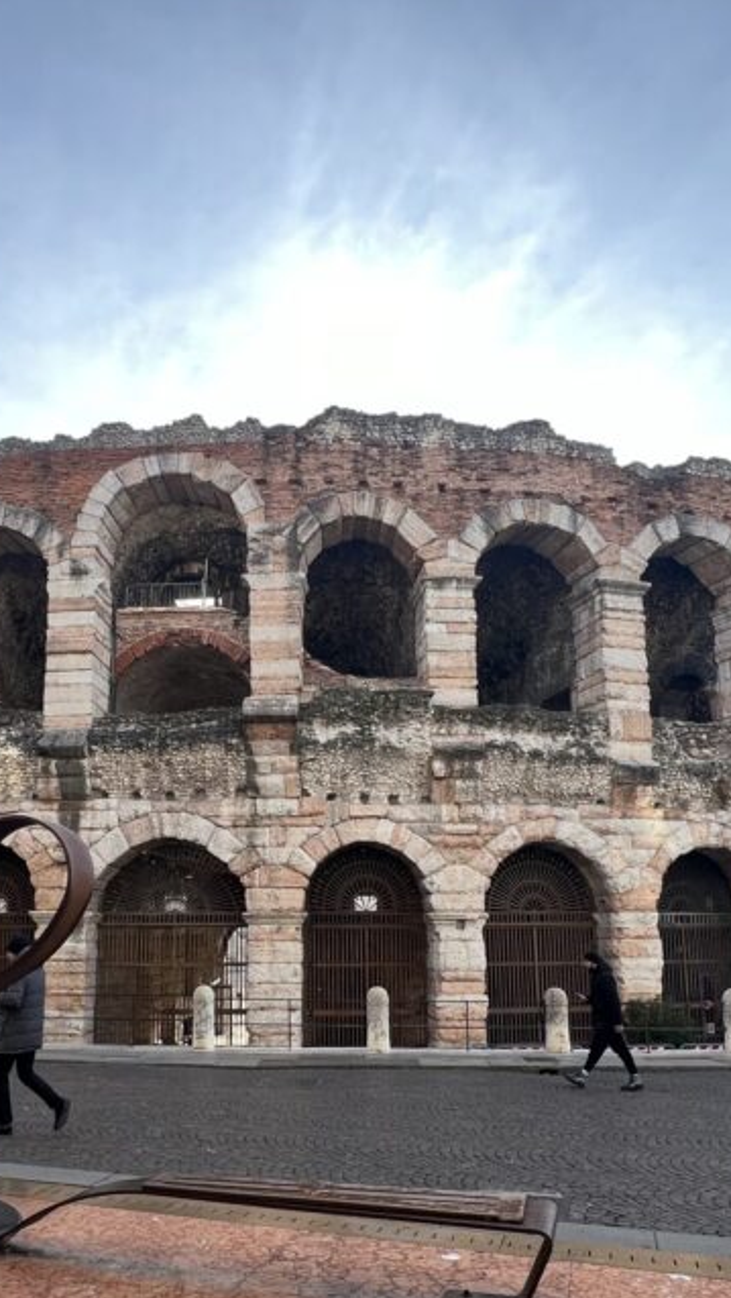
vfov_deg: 75.1
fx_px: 826
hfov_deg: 47.4
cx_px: 287
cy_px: 803
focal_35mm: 24
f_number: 1.8
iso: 32
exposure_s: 1/247
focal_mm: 1.57
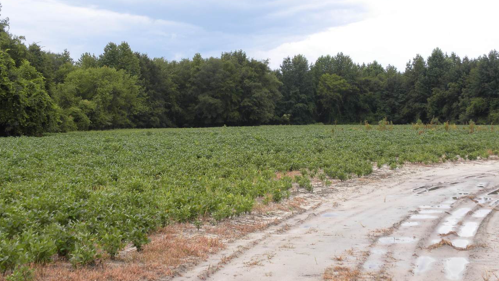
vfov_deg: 14.7
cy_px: 120
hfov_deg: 25.9
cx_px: 250
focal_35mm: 82
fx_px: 1085
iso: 64
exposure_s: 1/110
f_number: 4
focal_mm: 13.4
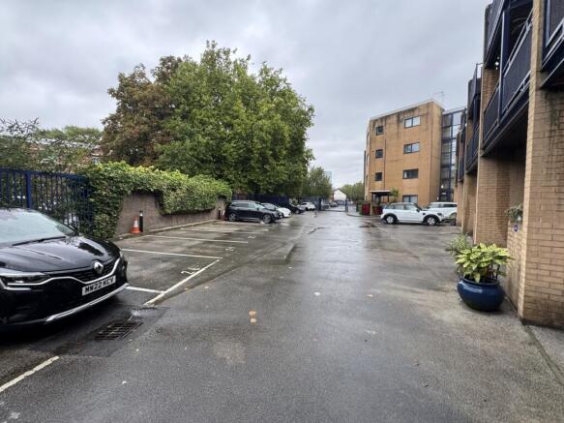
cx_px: 282
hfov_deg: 102.1
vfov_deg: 85.7
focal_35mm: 14
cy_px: 212
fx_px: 228
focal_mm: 2.22
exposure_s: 1/99
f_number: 2.2
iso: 64
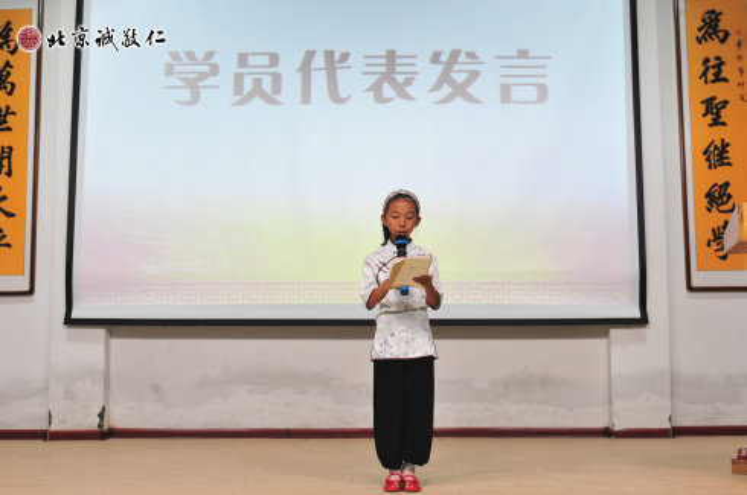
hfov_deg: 42.4
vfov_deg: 28.8
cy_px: 248
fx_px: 963
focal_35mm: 46
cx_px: 374
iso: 400
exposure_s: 1/50
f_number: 3.5
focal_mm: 31
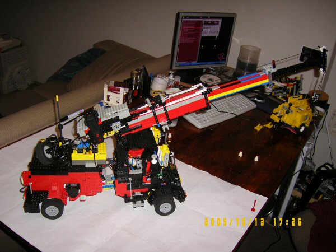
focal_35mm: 36
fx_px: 349
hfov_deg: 51.4
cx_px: 168
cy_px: 126
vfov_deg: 39.7
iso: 100
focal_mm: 60
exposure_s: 1/60
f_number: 2.8
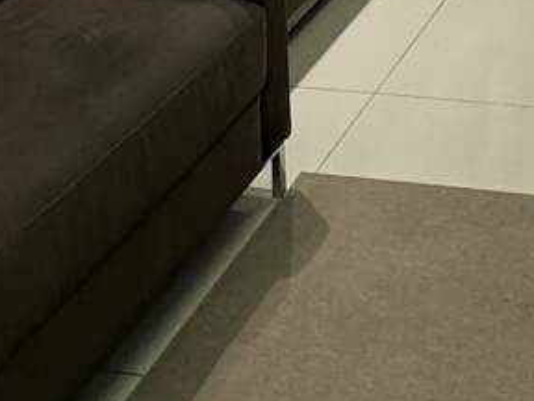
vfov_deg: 13.8
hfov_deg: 25.4
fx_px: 1080
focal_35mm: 70
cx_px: 612
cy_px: -594
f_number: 2.2
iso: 320
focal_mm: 2.22
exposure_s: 1/60
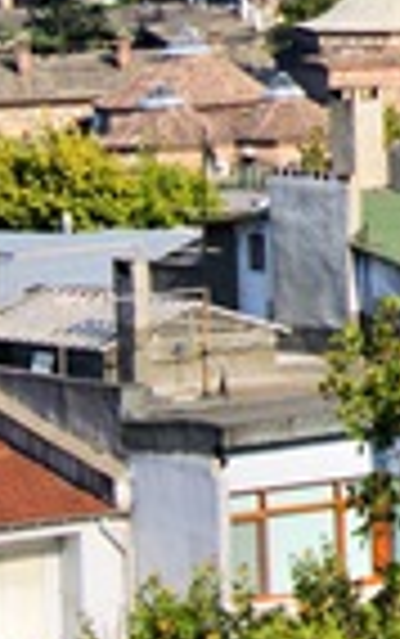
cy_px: -328
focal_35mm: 444
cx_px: 1393
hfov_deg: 2.9
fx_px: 7723
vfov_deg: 4.7
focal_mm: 55
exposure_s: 1/250
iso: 100
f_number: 13
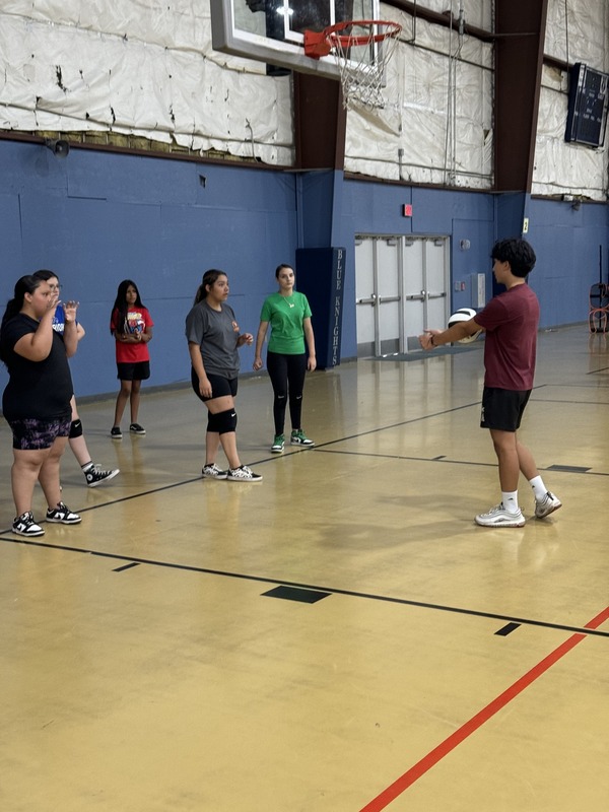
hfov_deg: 30.3
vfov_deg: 39.7
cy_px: 406
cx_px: 304
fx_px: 1126
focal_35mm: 48
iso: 250
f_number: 1.78
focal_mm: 6.76
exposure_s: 1/58
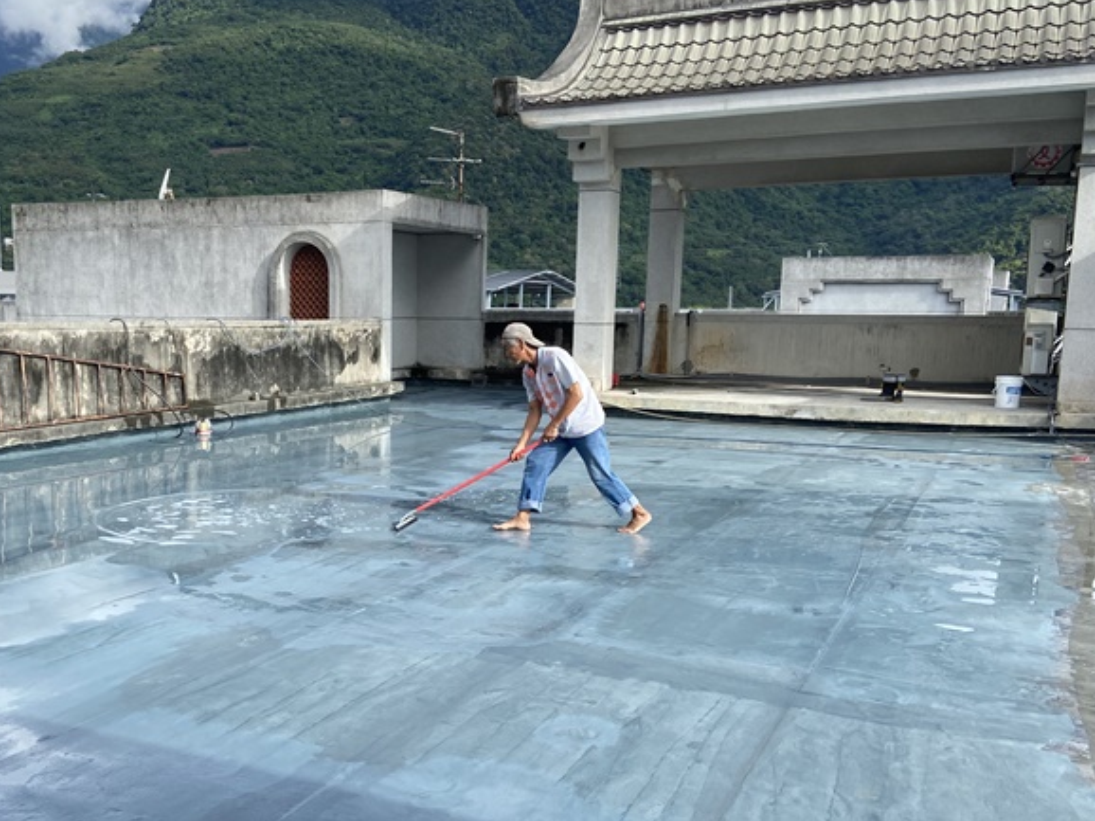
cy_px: 487
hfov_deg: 50.8
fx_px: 1138
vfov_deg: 39.5
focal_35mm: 36
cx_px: 402
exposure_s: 1/1429
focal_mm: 4.25
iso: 32
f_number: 1.8
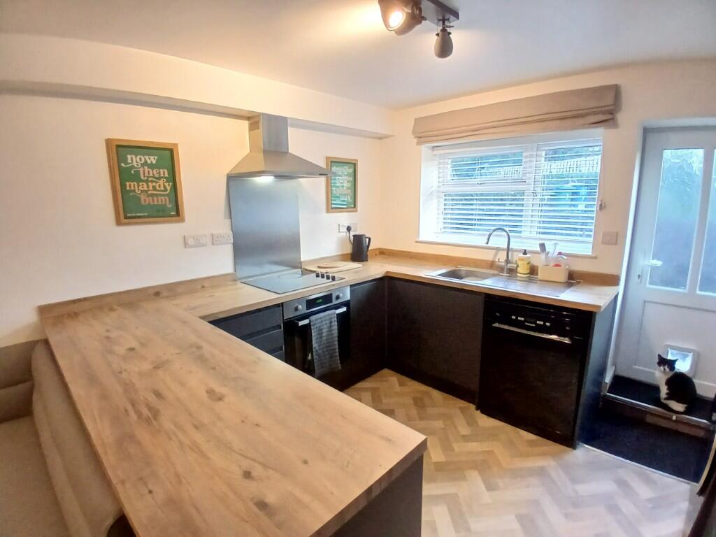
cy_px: 268
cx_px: 358
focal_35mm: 17
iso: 400
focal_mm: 1.4
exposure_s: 1/33.3
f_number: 2.2
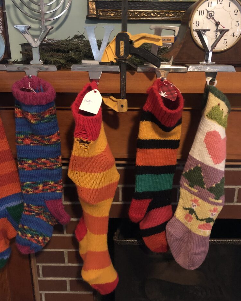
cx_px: 123
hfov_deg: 48.5
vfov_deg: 58.7
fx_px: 268
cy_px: 141
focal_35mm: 30
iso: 160
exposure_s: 1/4
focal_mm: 3.99
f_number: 1.8
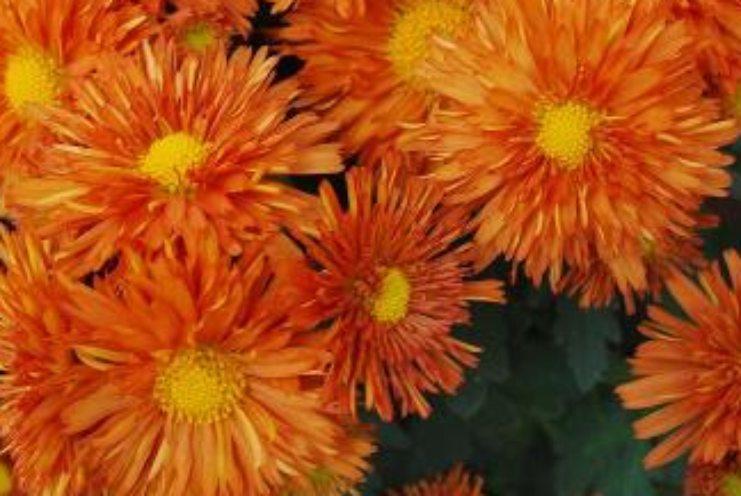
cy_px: 254
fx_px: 1525
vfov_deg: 18.5
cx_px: 389
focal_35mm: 74
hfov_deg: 27.3
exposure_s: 1/60
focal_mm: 40
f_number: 8
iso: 140
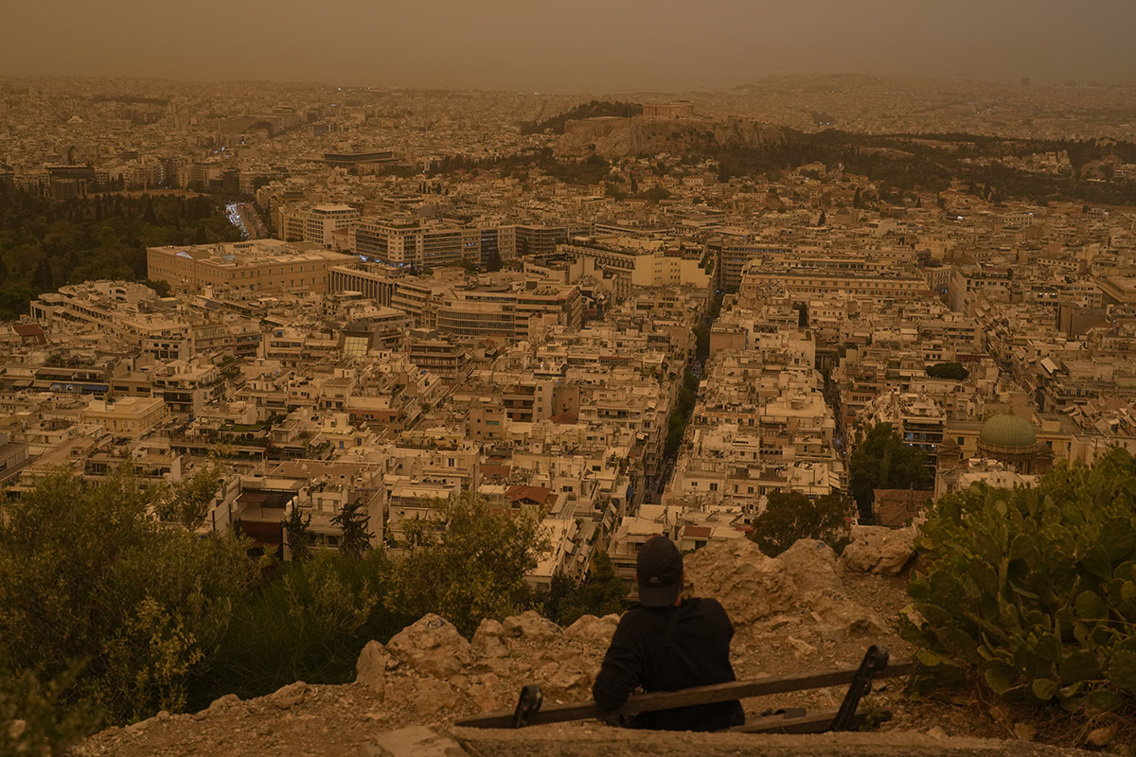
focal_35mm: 50
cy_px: 378
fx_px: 1578
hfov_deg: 39.6
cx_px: 568
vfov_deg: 27.0
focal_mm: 50
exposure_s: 1/100
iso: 800
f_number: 5
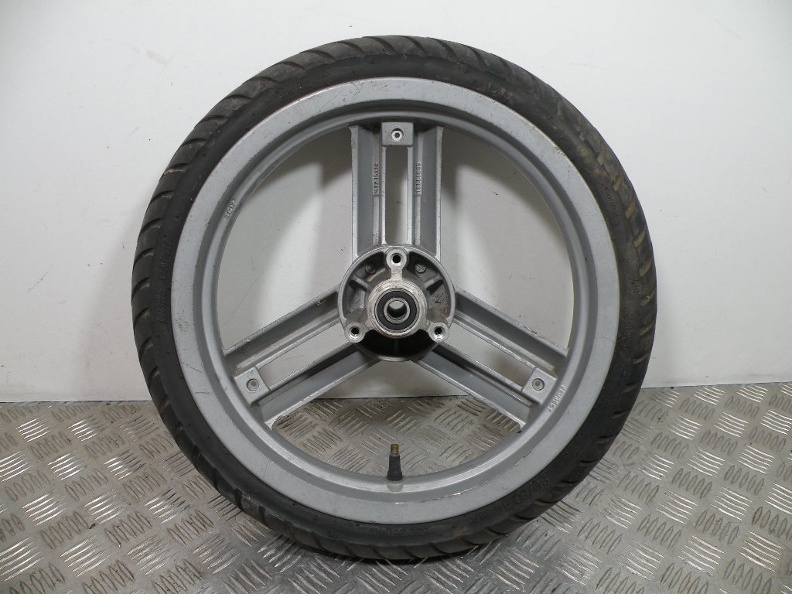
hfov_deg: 65.3
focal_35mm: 27
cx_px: 396
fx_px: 618
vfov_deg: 51.4
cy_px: 297
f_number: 3.2
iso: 64
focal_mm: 4.7
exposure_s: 1/80
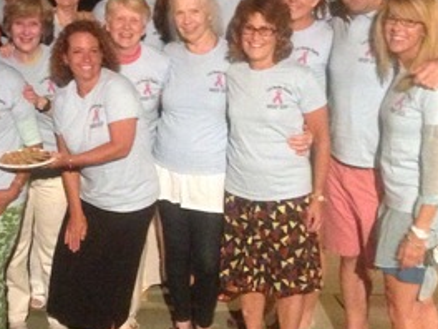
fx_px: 1139
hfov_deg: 21.0
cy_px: 81
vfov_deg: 16.3
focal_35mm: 90
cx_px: -8
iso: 800
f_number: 2.4
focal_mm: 4.13
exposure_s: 1/15
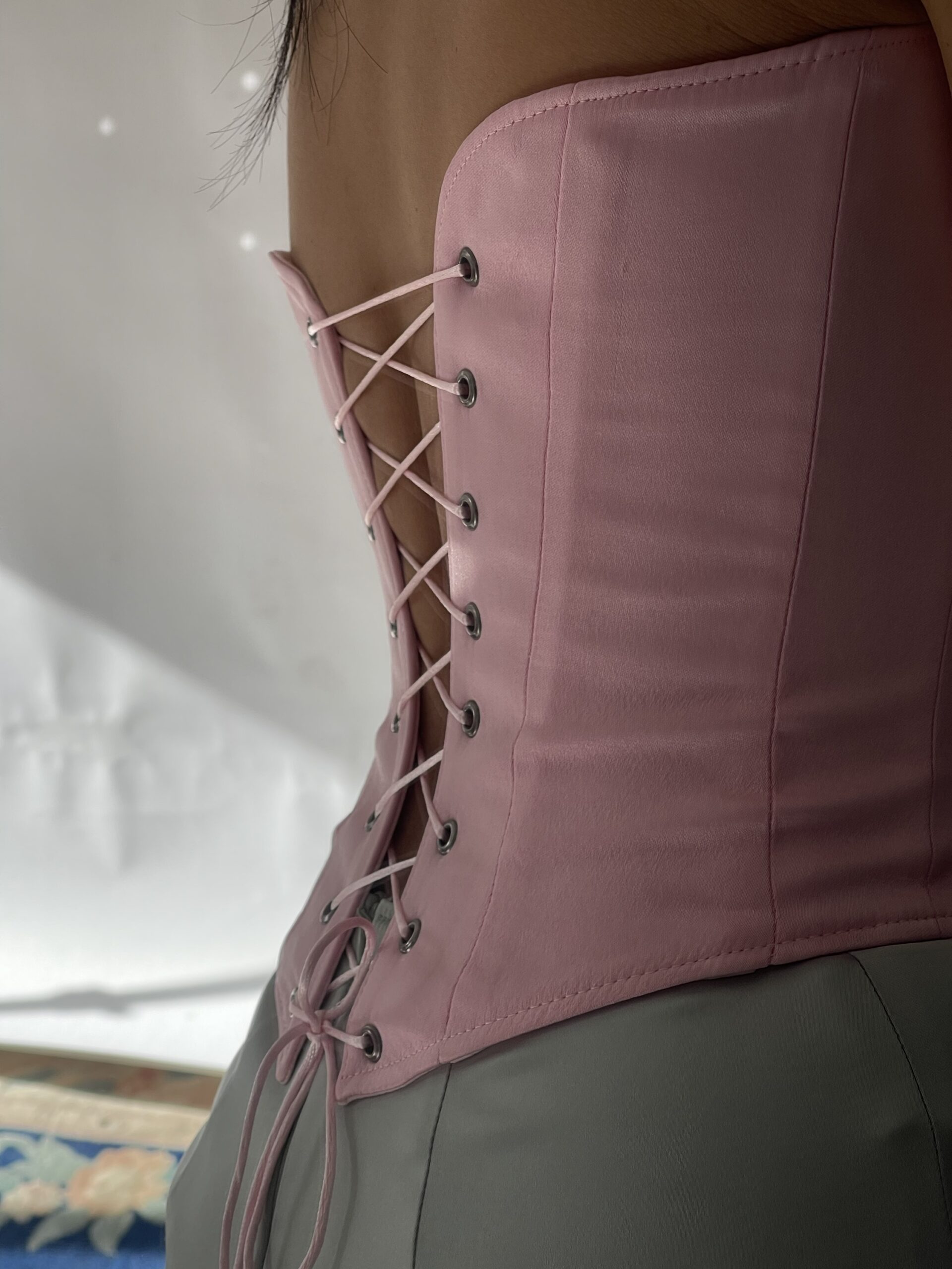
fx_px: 2347
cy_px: 634
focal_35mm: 64
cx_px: 476
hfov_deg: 22.9
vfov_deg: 30.3
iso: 32
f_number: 2.2
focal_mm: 7.5
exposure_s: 1/263
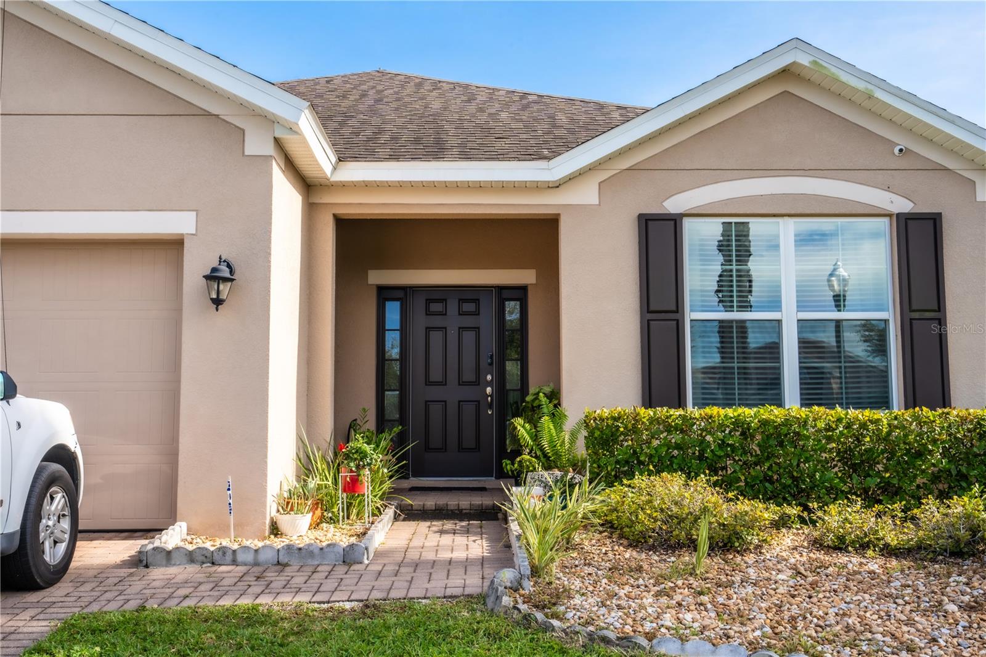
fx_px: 958
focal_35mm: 35
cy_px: 328
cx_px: 493
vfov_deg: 37.8
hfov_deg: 54.4
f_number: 14
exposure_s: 1/160
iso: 100
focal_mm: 35
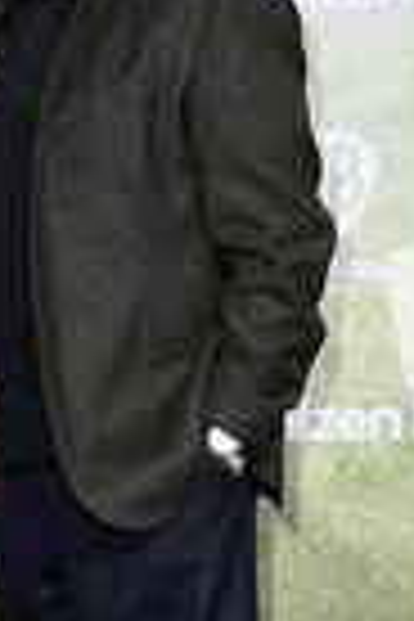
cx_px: -153
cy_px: 518
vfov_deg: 8.6
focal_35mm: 238
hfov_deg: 5.7
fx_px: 4105
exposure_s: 1/250
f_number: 5.6
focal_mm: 82
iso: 640
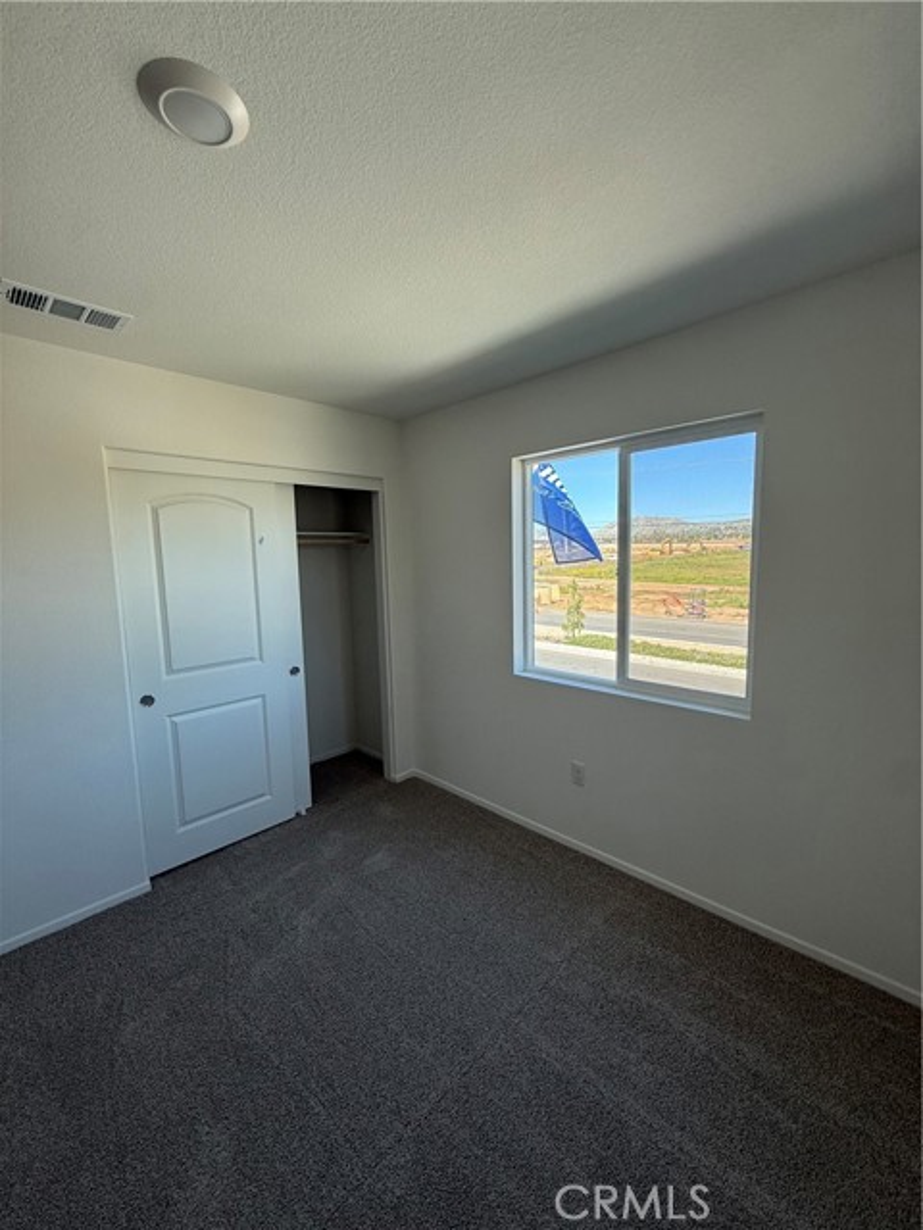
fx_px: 498
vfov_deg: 102.1
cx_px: 462
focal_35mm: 14
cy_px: 615
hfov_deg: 85.7
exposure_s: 1/102
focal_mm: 2.22
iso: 40
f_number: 2.2
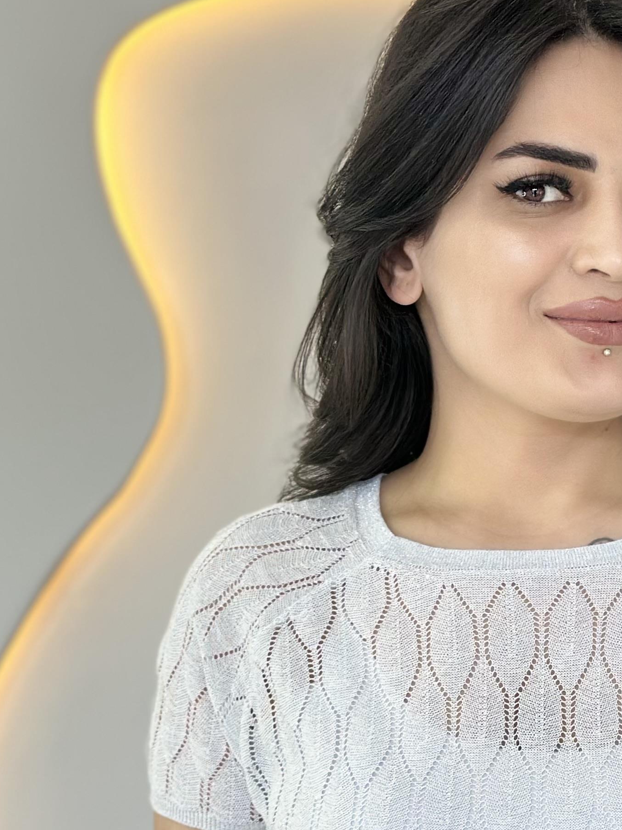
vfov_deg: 18.1
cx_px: 620
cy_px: 760
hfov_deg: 13.6
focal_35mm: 107
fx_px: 2563
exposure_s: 1/100
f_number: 1.78
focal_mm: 6.86
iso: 100
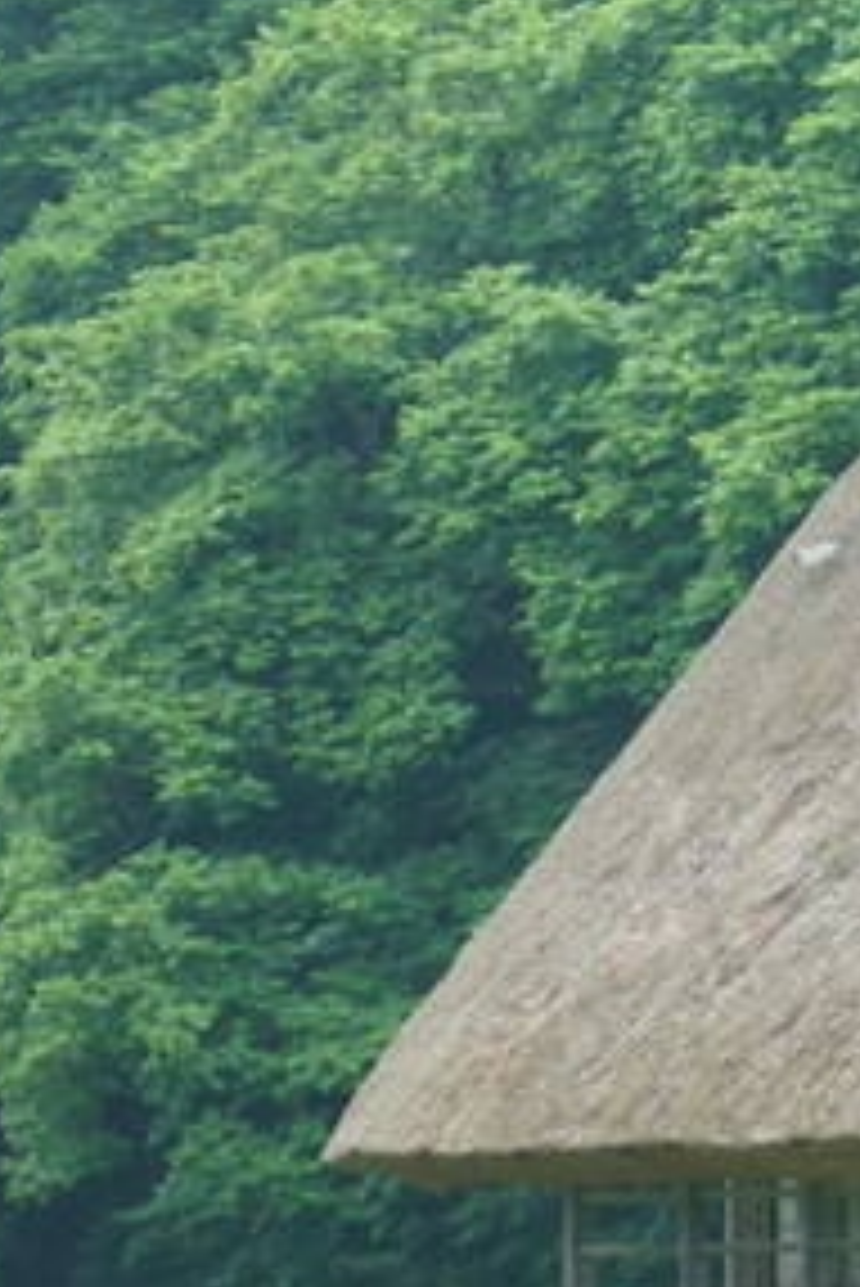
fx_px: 16346
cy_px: 1078
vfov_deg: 4.5
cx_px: 1175
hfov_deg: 3.0
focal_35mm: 457
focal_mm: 87
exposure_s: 1/160
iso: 400
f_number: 5.6
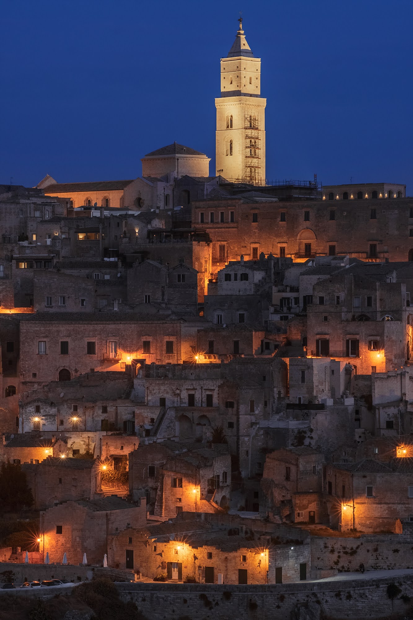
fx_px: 2203
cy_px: 310
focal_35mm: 128
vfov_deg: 16.0
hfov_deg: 10.7
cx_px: 206
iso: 640
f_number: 10
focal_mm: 85
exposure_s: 1.5
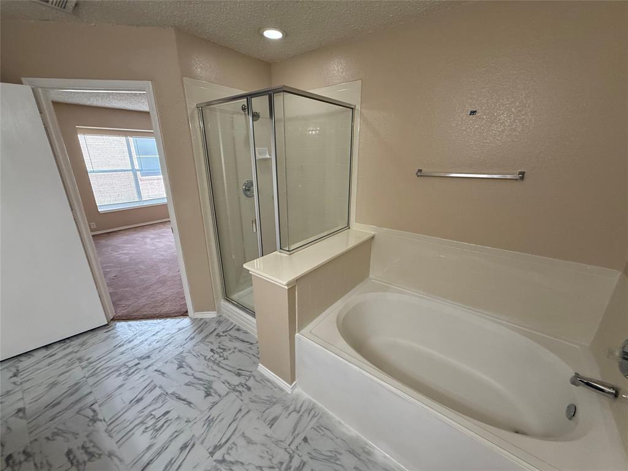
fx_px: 254
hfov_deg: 102.1
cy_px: 236
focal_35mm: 14
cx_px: 314
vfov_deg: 85.7
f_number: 2.2
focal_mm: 2.22
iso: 320
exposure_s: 1/120
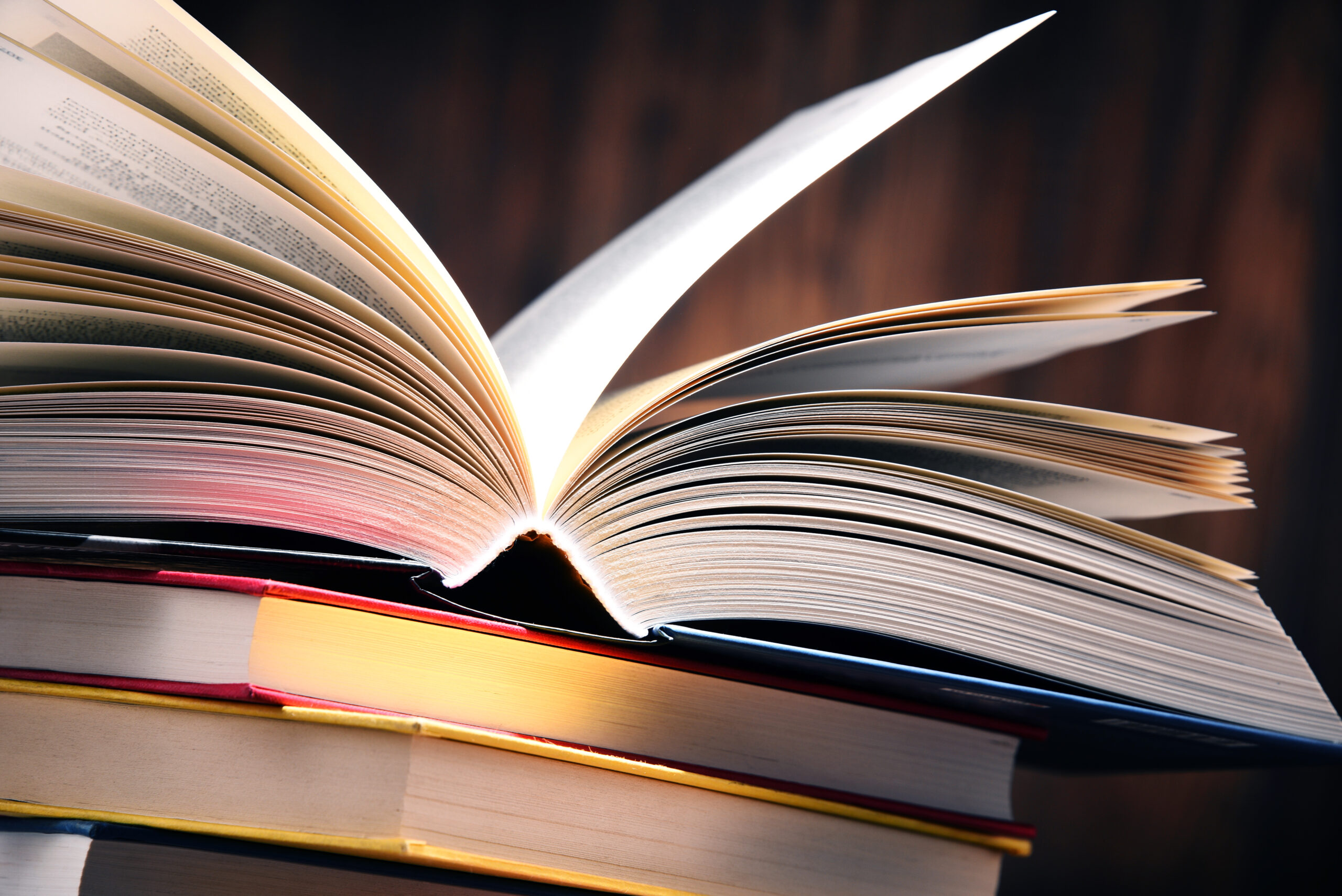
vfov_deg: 4.6
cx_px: 671
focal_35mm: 300
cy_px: 448
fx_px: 11187
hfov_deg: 6.9
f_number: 9
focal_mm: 300
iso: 100
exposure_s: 1/125
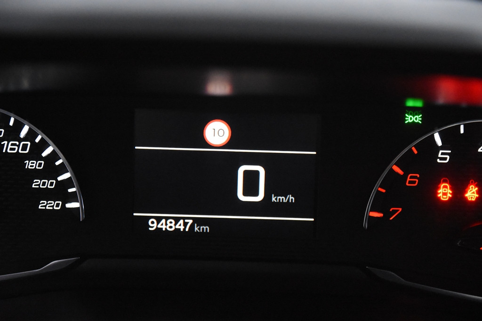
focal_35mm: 105
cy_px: 160
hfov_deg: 19.5
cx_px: 241
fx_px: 1406
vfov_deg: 13.0
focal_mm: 70
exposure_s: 1/125
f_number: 4
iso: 9000
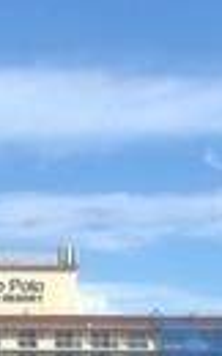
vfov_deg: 13.6
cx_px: 36
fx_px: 1465
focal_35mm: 151
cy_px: 367
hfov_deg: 8.6
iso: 25
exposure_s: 1/1479
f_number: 2.2
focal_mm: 4.15
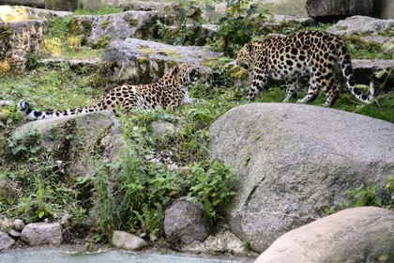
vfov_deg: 19.5
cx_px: 197
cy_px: 132
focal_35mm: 70
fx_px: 766
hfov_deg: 28.8
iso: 800
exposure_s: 1/250
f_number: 4.5
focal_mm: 70
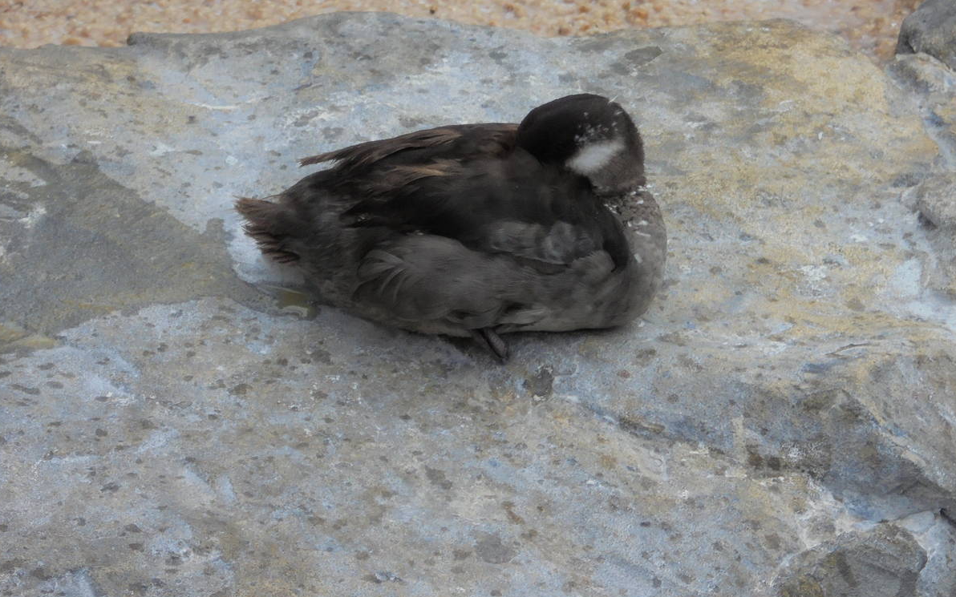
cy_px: 224
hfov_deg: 9.4
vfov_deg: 5.9
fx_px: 5784
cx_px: 451
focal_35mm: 222
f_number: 6.5
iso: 100
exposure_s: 1/250
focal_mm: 27.6
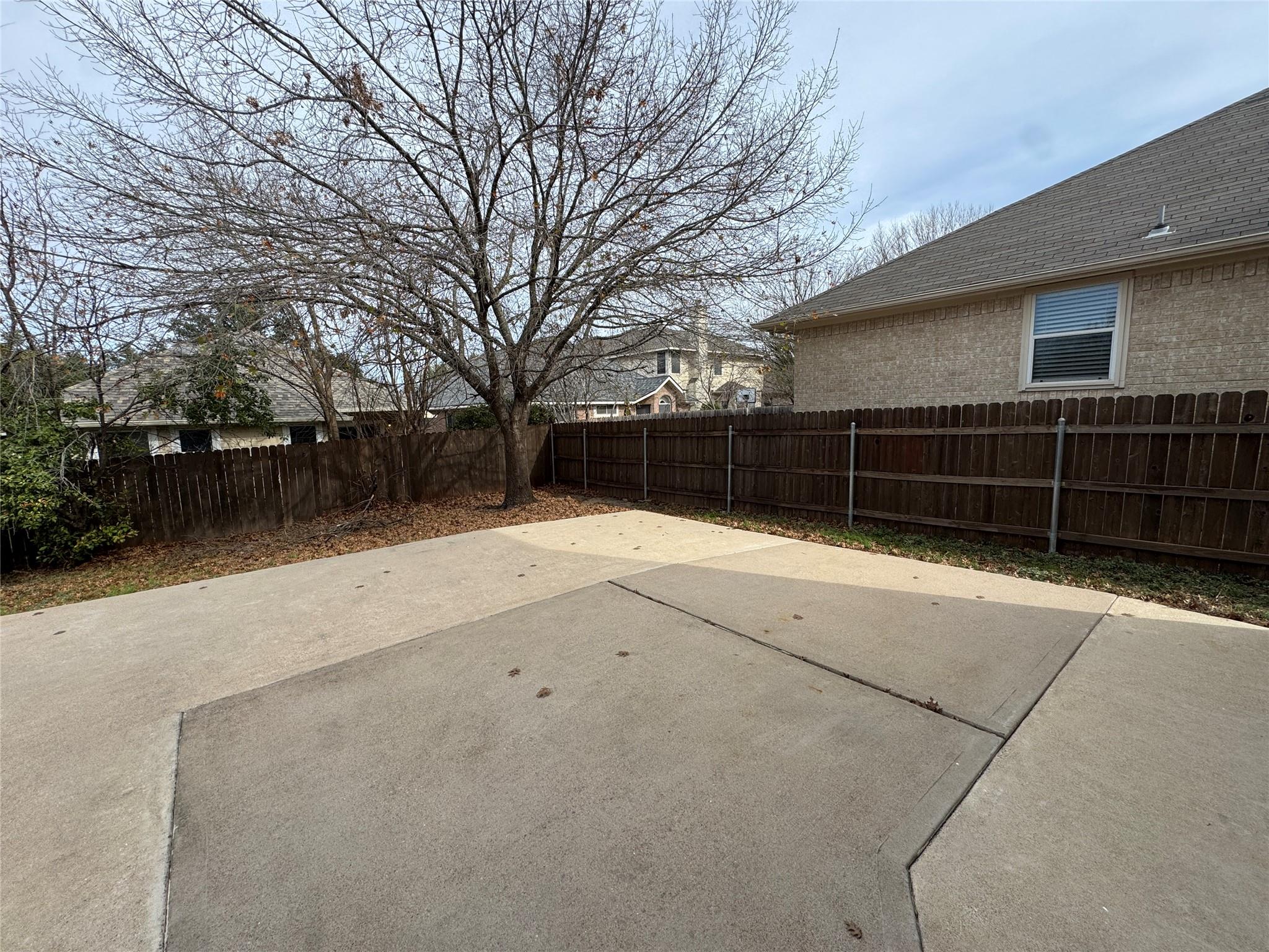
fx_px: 513
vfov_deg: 85.7
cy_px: 476
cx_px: 634
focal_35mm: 14
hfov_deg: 102.1
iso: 50
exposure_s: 1/1034
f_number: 2.2
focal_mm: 2.22
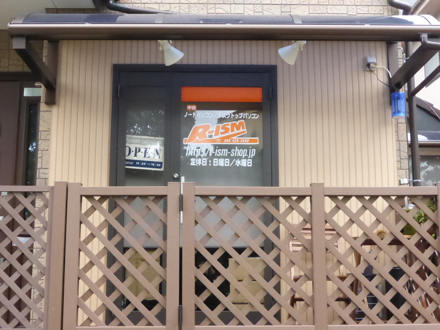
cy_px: 165
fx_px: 559
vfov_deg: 32.9
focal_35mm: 44
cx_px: 220
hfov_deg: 42.9
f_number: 4.1
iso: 1600
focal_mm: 7.9
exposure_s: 1/1300
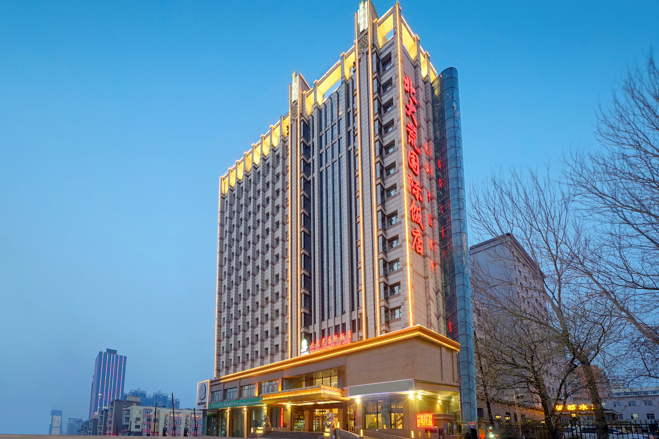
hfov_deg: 108.3
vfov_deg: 85.4
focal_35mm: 13
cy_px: 218
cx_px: 331
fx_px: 238
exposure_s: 1/2.5
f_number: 8
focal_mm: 12
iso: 100
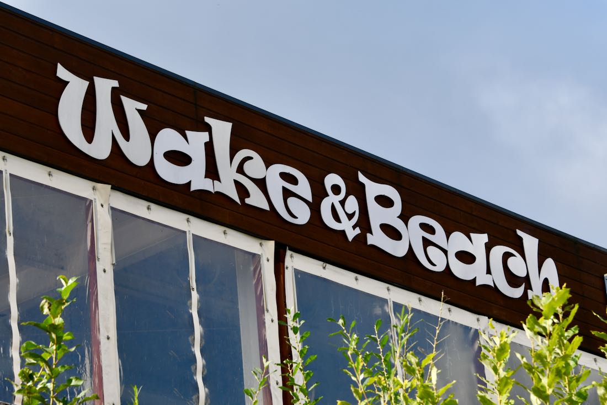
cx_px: 304
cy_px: 202
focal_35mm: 138
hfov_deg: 14.9
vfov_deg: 9.9
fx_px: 2327
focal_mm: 92
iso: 100
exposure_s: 1/320
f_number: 8
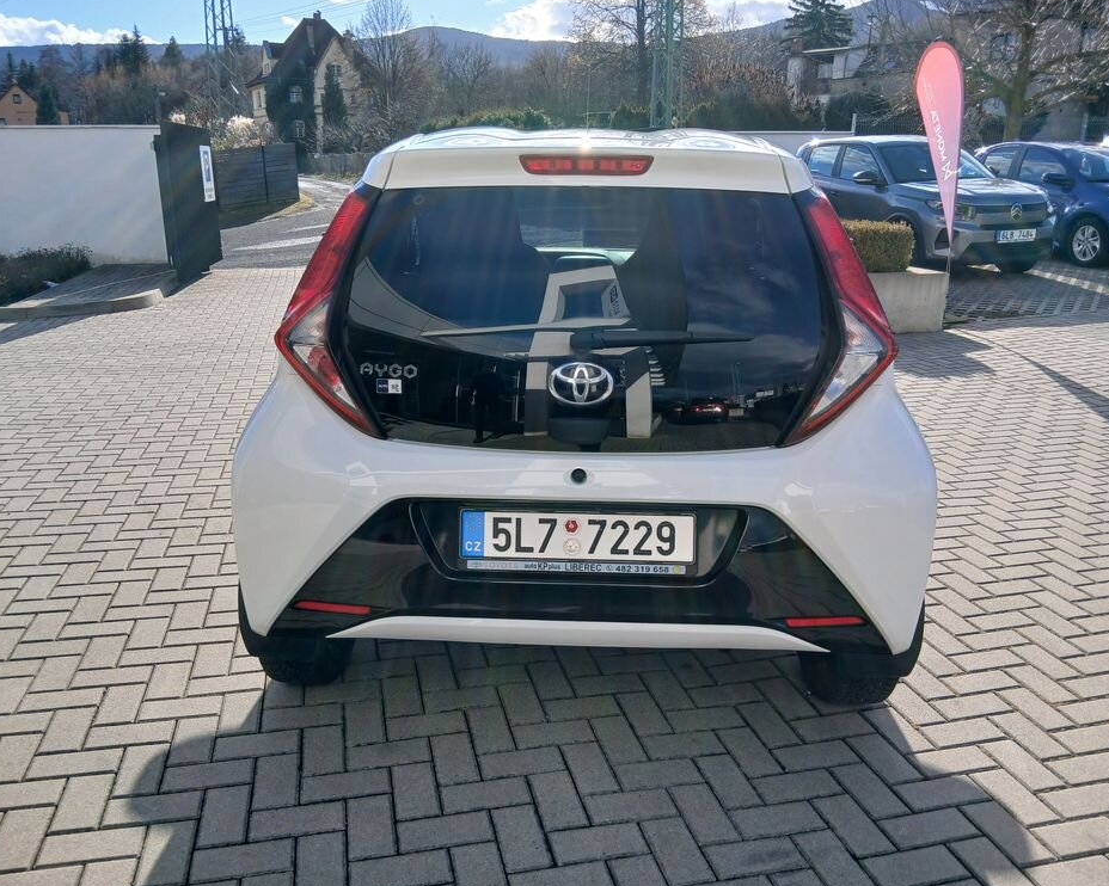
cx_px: 544
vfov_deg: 51.5
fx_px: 919
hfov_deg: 62.2
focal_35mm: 28
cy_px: 450
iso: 20
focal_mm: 3.98
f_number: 1.8
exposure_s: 1/355
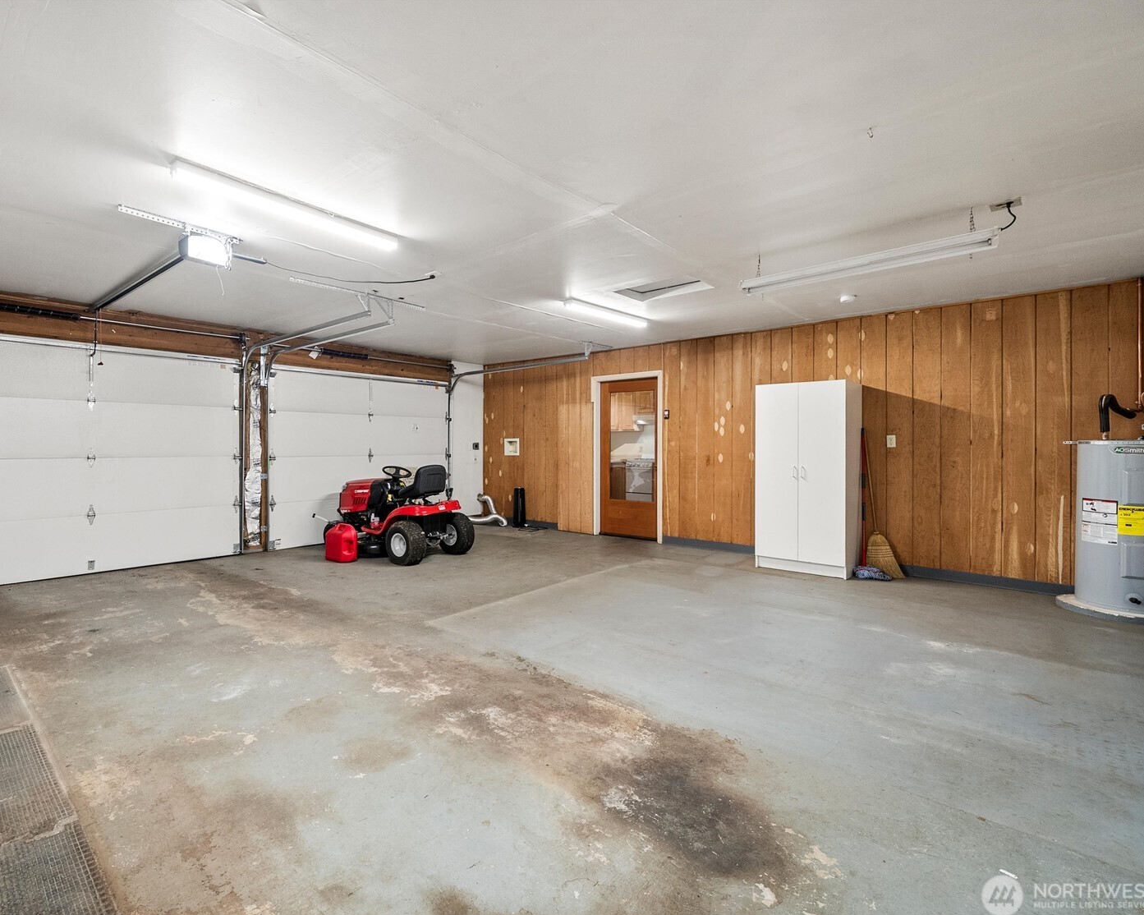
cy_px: 462
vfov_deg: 80.4
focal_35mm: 16
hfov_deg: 92.4
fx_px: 542
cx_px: 486
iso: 400
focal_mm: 14
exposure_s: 1/60
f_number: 7.1
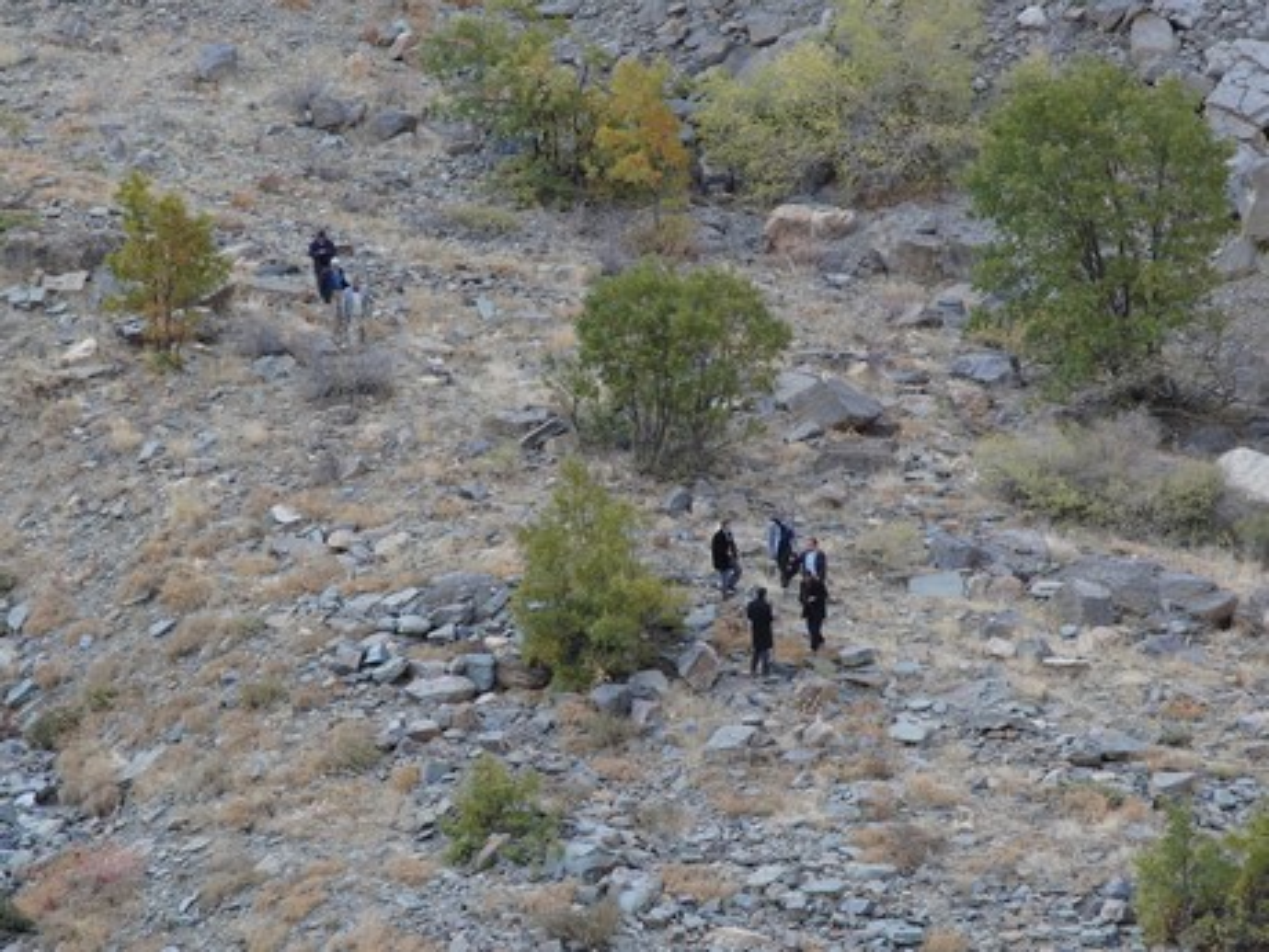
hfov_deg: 8.9
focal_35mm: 222
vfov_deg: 6.7
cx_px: 634
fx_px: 8138
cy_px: 476
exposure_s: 1/125
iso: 100
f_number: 3.5
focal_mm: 44.9
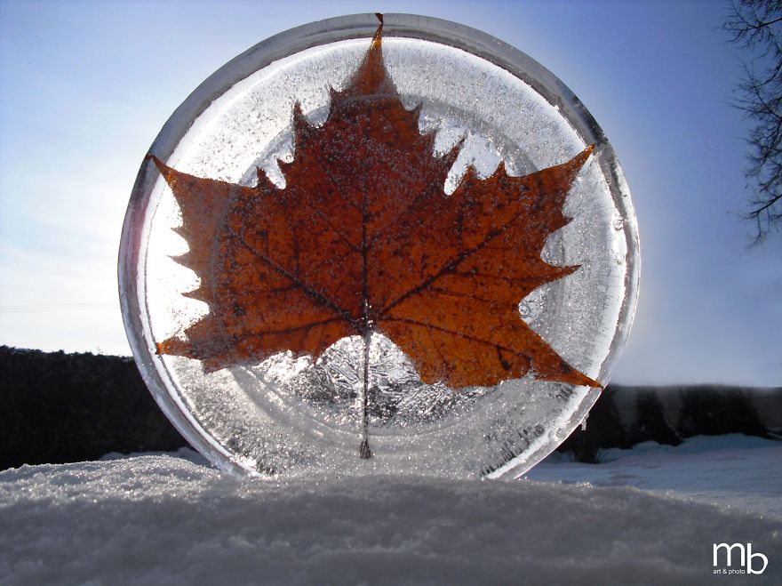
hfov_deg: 51.4
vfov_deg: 39.6
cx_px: 391
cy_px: 293
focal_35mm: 36
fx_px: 813
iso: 64
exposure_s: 1/400
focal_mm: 6.3
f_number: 7.8
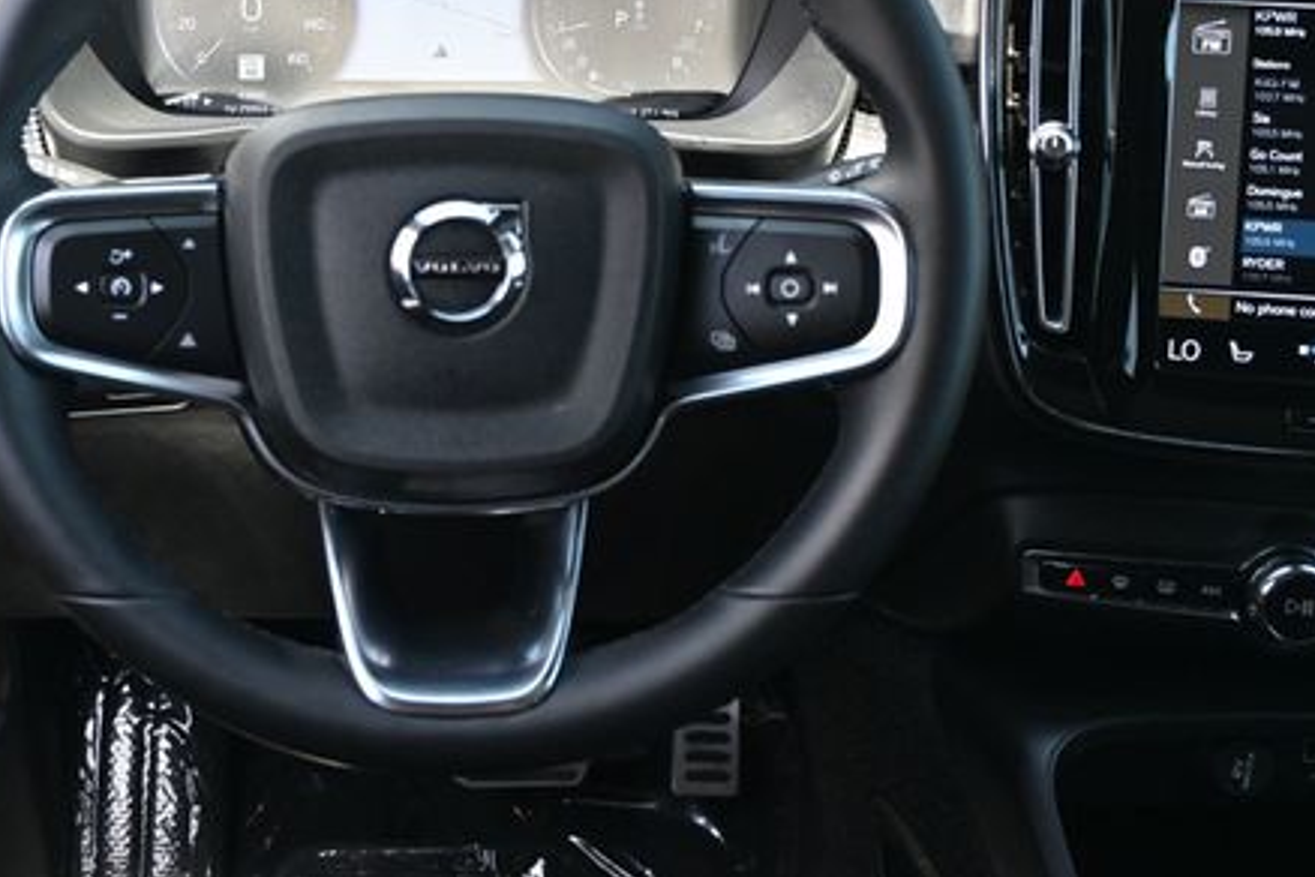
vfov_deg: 24.5
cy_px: 240
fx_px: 1999
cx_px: 438
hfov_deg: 36.0
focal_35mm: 55
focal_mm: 25
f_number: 4.2
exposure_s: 1/125
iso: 450
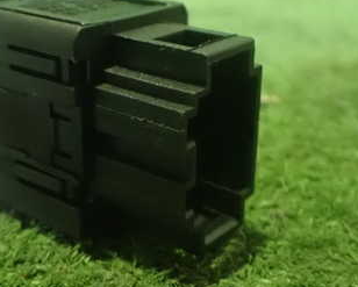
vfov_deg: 26.6
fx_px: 605
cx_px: 116
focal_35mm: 57
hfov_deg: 32.7
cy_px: 108
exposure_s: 1/30
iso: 1600
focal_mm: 5.4
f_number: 2.3
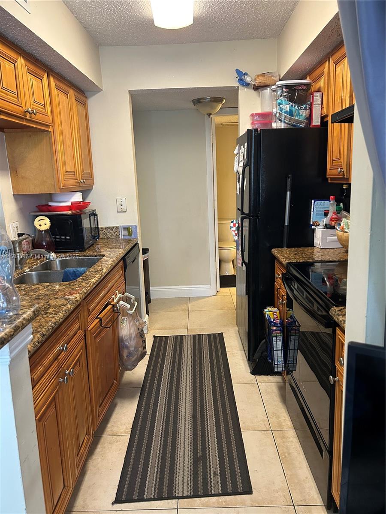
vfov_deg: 67.3
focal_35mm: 26
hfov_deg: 53.1
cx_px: 193
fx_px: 387
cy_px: 257
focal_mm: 5.7
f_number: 1.5
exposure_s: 1/60
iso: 320
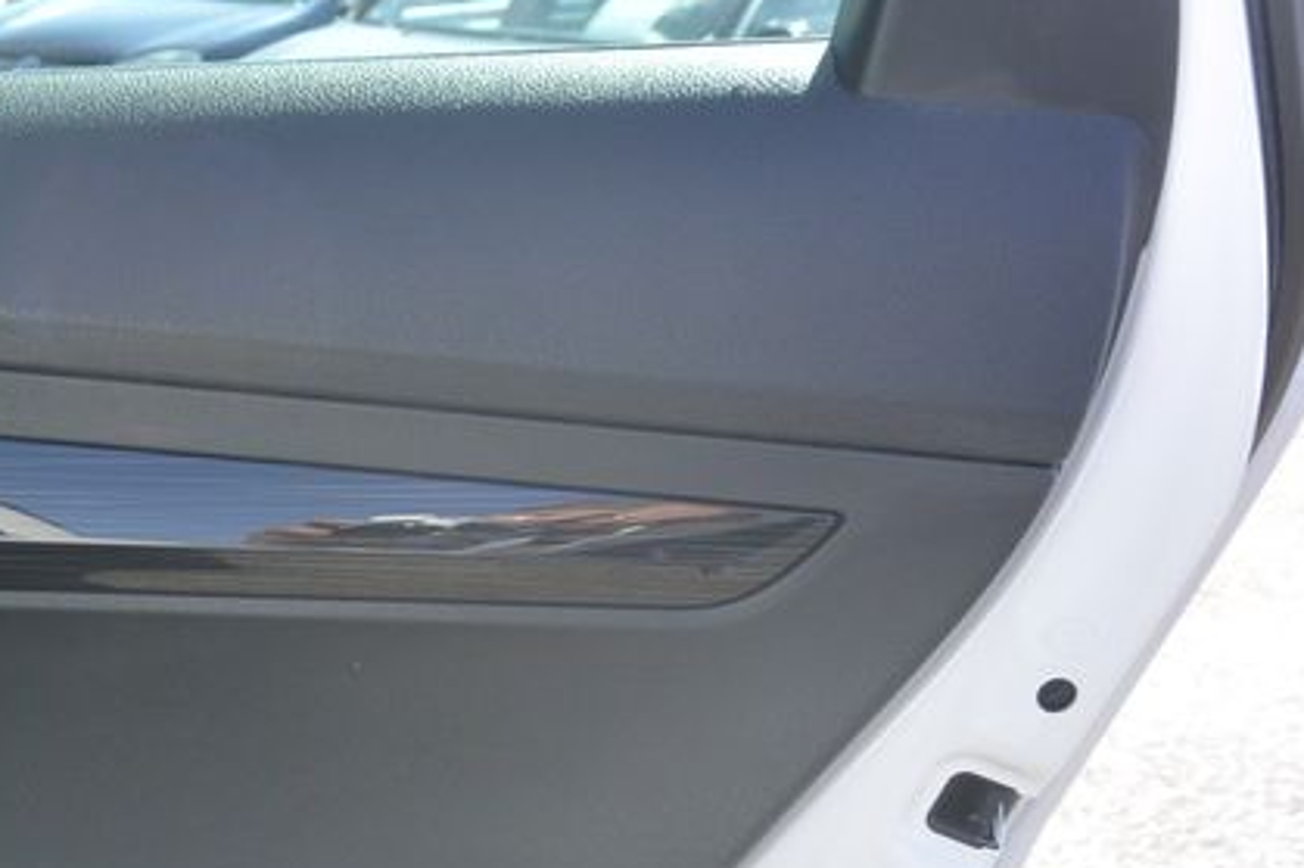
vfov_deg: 19.5
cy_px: 1028
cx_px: -184
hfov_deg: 27.5
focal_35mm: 66
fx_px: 2390
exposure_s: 1/400
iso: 160
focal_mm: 10
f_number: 3.5
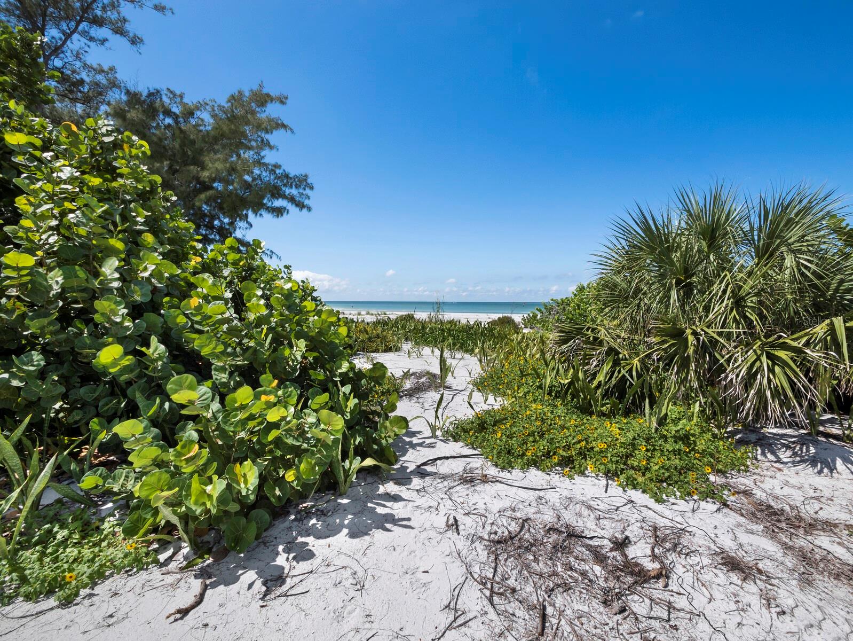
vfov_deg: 85.7
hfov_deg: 102.0
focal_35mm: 14
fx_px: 345
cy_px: 320
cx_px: 426
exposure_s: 1/1000
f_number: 9
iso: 400
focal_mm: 7
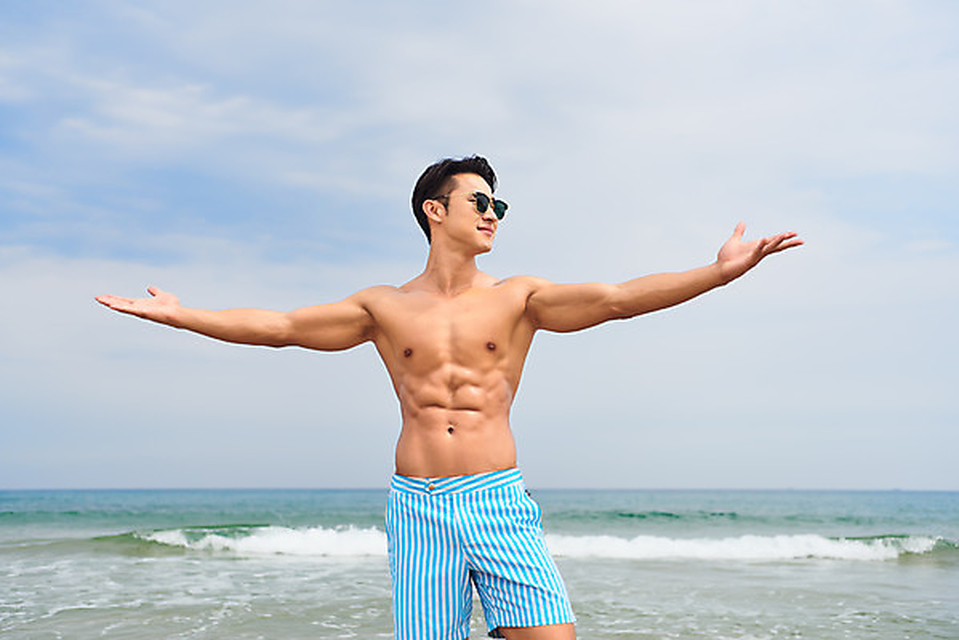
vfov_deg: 35.1
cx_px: 480
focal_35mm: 38
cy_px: 320
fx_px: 1013
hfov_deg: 50.7
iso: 100
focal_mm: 38
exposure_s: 1/5000
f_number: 2.8
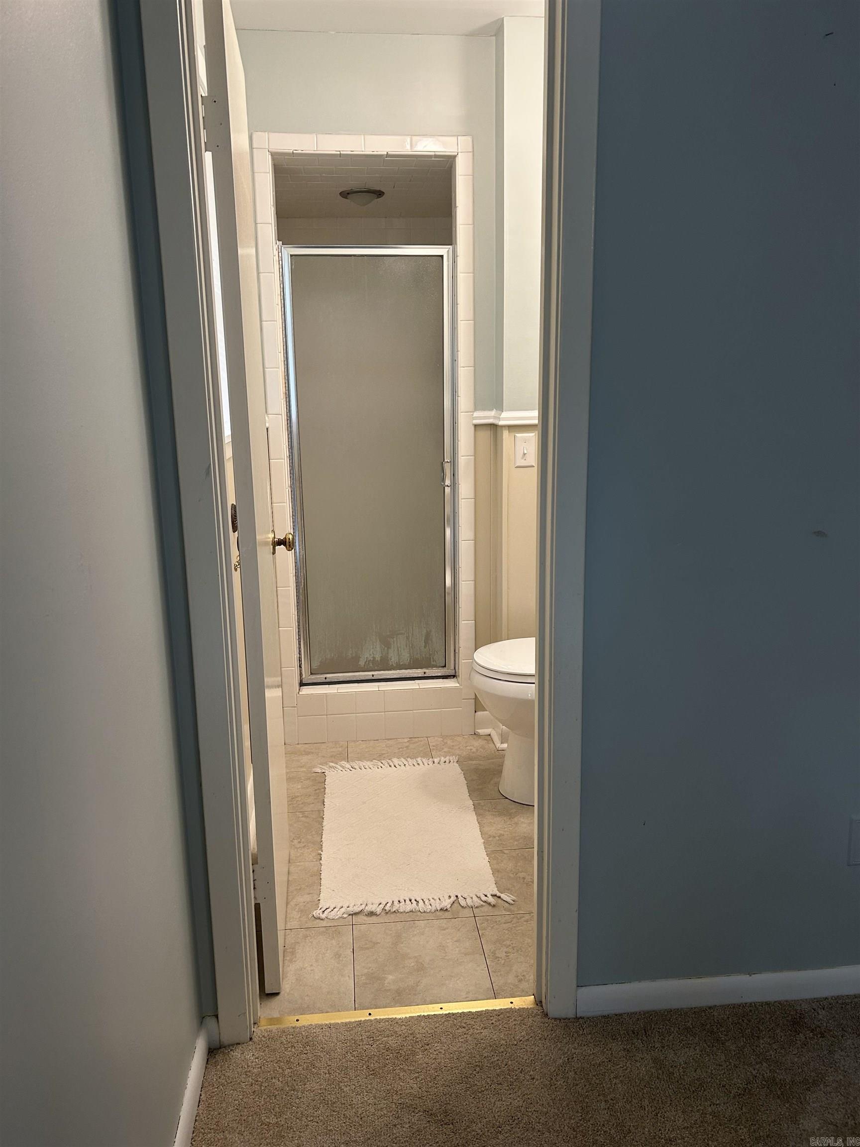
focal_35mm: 26
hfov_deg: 53.1
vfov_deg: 67.3
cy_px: 574
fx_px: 861
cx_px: 430
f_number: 1.5
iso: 100
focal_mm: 5.7
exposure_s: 1/60
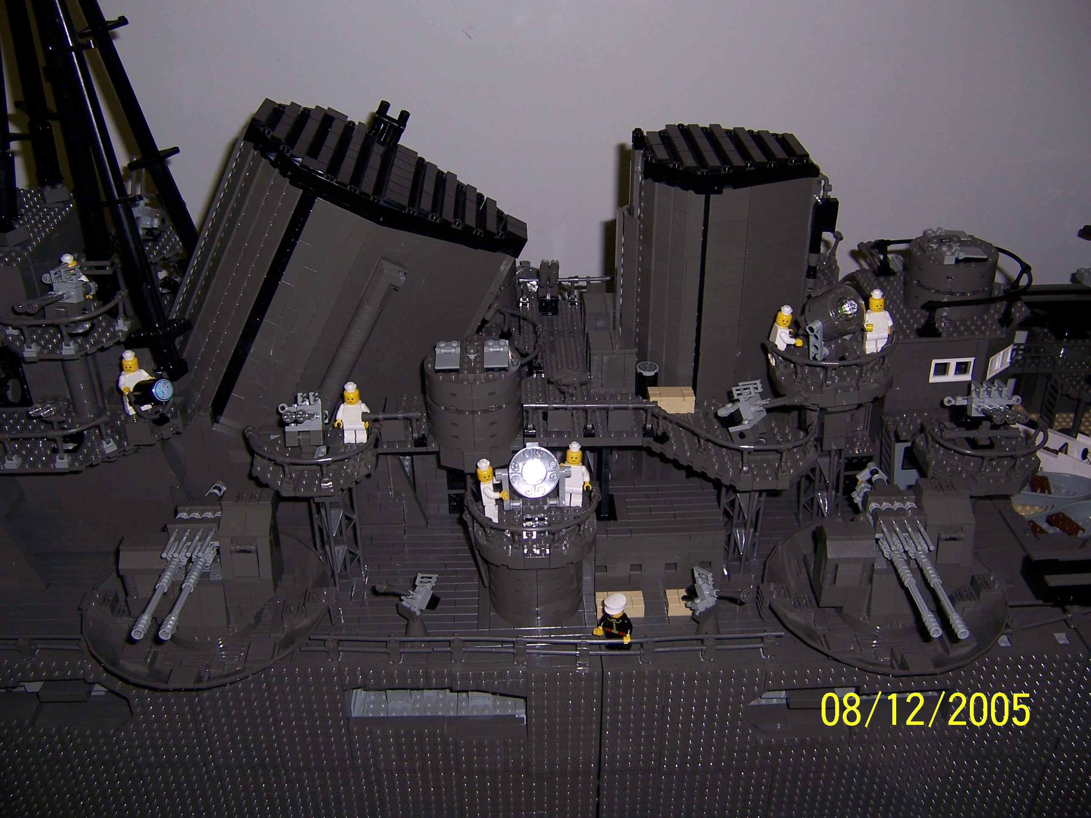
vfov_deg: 42.9
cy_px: 409
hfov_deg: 55.4
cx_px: 546
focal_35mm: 33
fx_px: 1040
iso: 80
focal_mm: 5.5
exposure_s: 1/60
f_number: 2.8
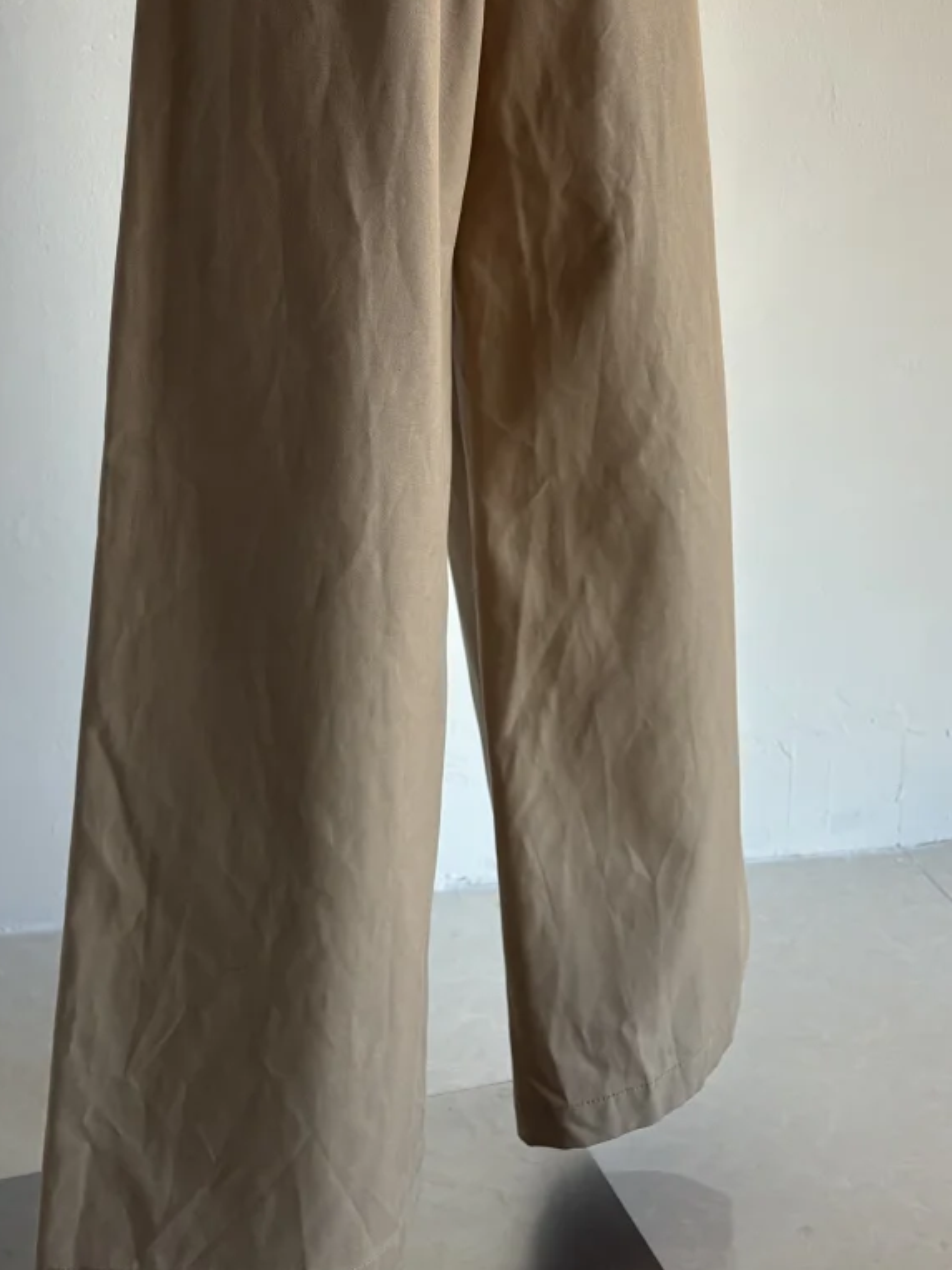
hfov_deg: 29.6
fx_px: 1797
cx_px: 387
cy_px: 141
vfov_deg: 36.6
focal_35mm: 49
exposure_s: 1/80
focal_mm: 5.96
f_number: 1.6
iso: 125
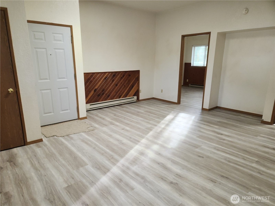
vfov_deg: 58.9
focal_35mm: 23
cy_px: 103
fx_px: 183
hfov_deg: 73.9
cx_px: 138
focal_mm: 5.4
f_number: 1.8
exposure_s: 1/60
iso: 160
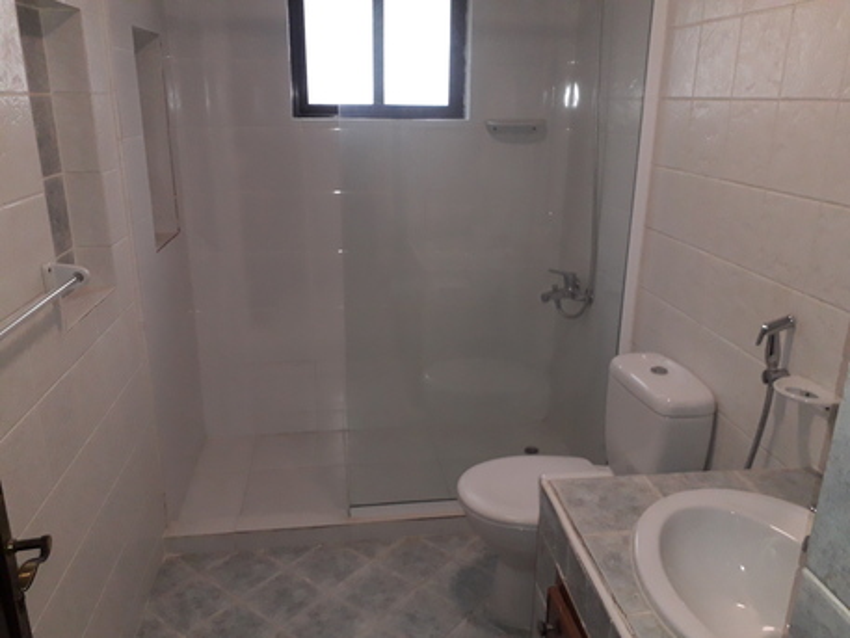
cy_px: 319
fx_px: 663
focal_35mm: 27
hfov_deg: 65.3
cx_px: 425
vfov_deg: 51.4
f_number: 1.9
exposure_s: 1/50
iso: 160
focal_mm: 3.6
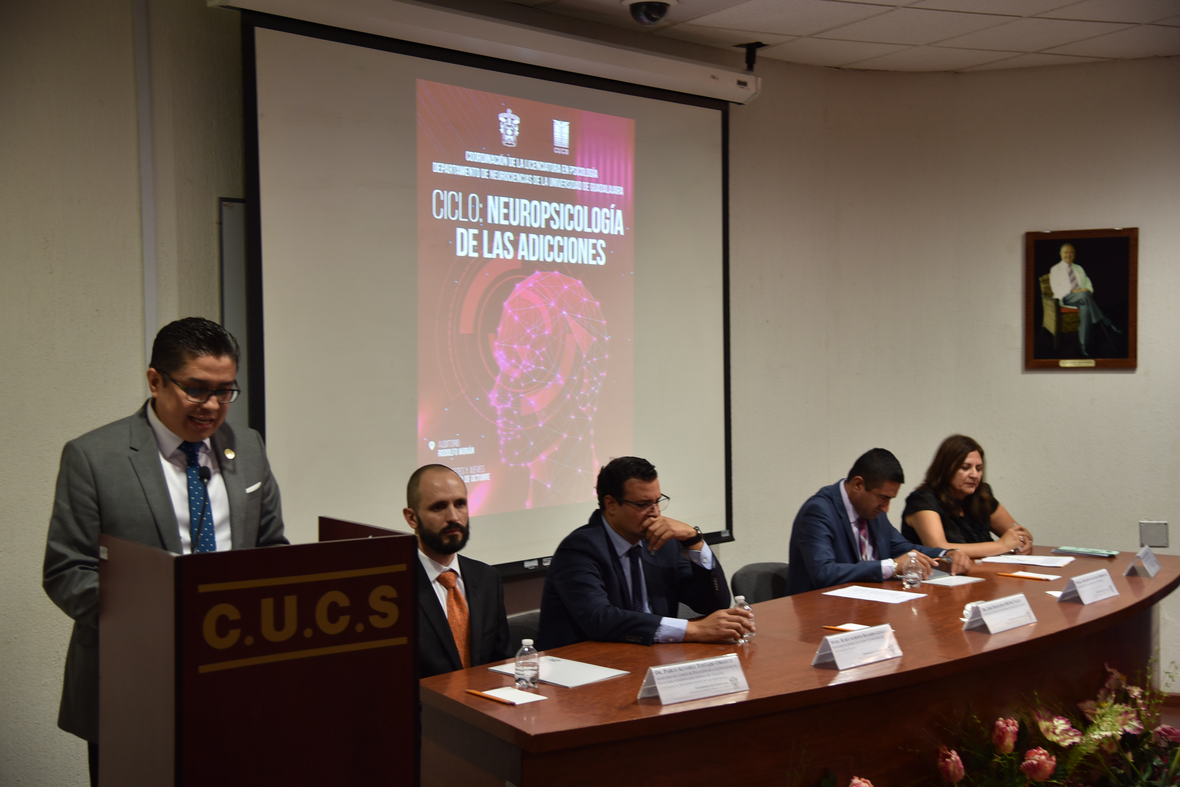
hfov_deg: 41.1
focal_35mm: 48
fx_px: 1573
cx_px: 590
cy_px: 394
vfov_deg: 28.1
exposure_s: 1/5
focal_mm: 48
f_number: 4
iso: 250
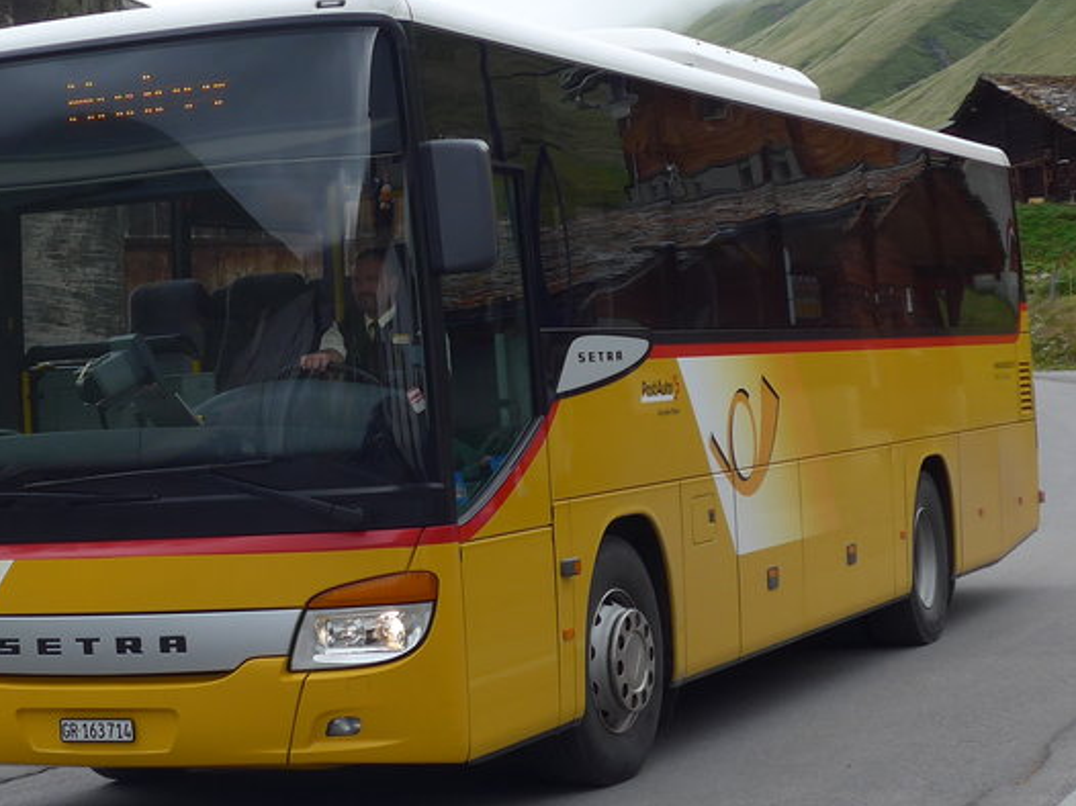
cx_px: 295
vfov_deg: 16.6
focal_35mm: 89
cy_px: 403
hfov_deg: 21.9
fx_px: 2765
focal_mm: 8
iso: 80
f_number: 2.8
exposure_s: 1/800
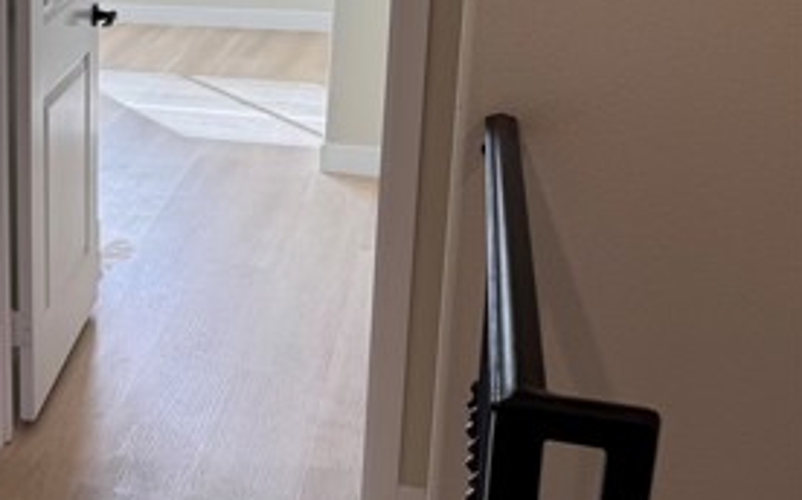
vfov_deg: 21.6
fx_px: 1289
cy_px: 76
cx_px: -119
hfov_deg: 30.3
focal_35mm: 59
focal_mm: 6.76
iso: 64
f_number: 1.78
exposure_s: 1/174
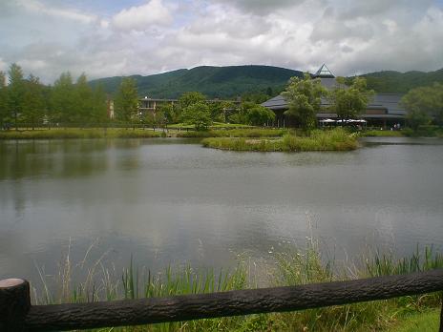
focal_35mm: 38
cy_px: 166
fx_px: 486
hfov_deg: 49.0
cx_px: 222
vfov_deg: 37.7
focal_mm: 6.3
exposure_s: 1/800
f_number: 4.4
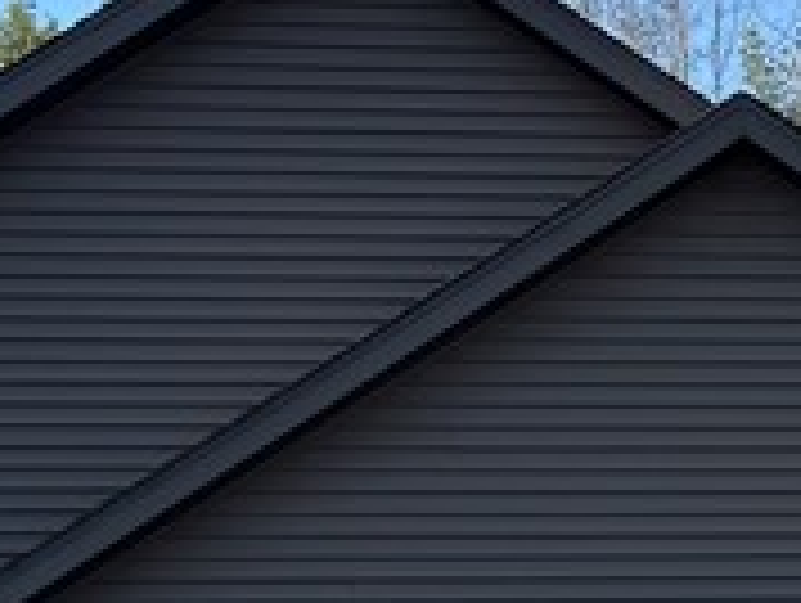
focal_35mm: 138
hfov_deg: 13.6
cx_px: 1112
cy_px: 765
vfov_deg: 10.6
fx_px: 3198
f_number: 1.78
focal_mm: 6.76
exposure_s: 1/1818
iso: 80
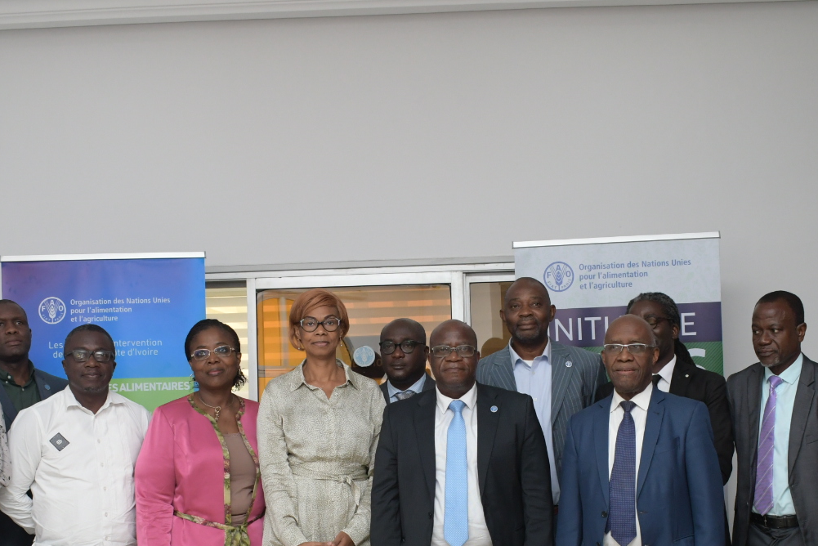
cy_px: 434
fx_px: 1250
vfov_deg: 24.3
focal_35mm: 55
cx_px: 406
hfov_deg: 36.2
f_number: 6.3
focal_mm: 23
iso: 1250
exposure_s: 1/250
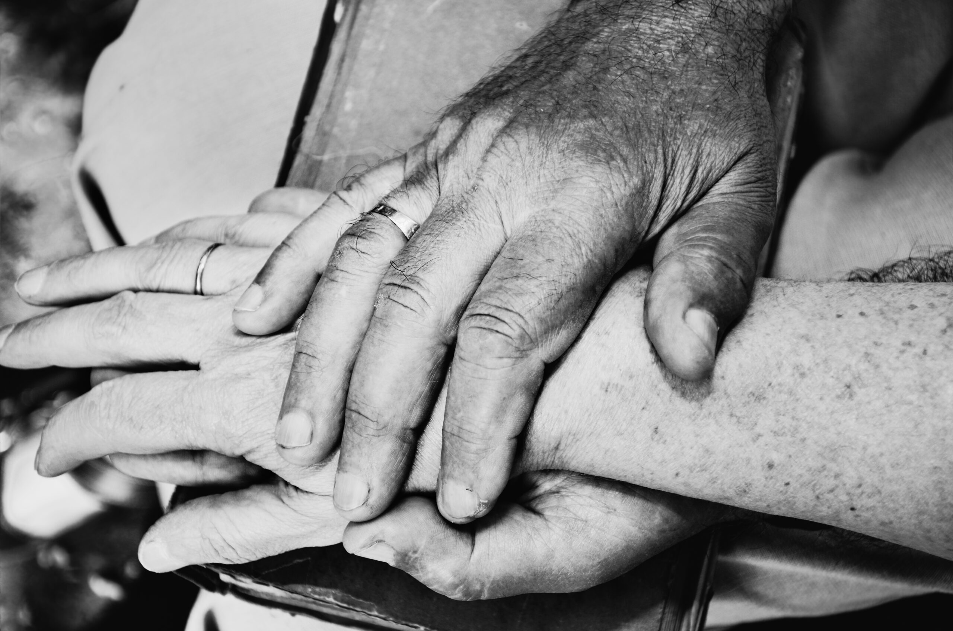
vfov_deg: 18.1
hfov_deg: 27.0
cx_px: 476
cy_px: 316
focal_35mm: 75
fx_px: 1981
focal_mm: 50
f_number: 5
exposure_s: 1/80
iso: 200
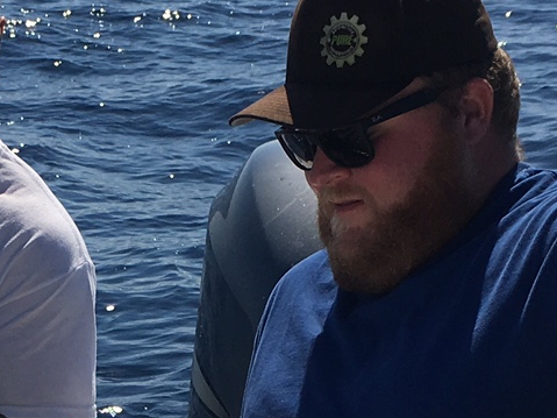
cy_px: 503
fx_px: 1963
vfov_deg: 11.9
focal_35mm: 122
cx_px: 120
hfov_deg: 16.1
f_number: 2.2
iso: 25
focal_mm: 4.15
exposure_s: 1/2564
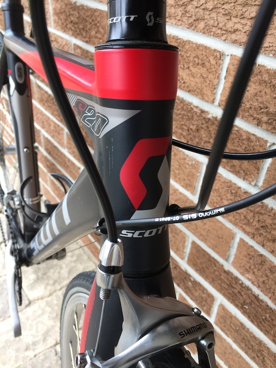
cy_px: 184
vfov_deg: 61.7
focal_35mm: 29
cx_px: 138
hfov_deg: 48.2
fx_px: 308
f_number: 2.2
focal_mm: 4.15
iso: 32
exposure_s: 1/60
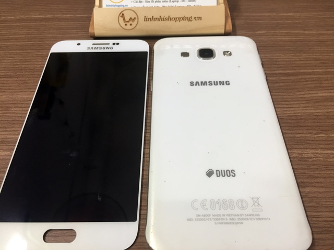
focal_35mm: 29
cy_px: 125
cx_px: 167
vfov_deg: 48.2
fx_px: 280
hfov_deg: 61.7
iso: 64
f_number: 2.2
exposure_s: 1/33
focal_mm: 4.15
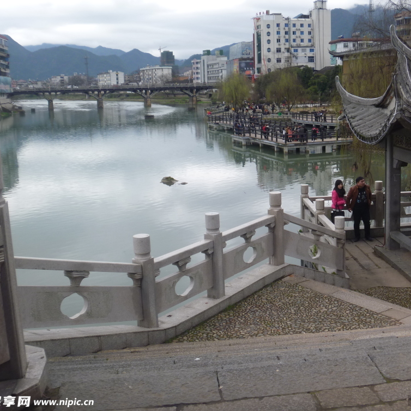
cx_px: 258
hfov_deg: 39.7
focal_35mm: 42
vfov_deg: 40.0
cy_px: 202
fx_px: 564
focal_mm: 6.3
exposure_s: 1/160
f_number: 3.5
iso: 80
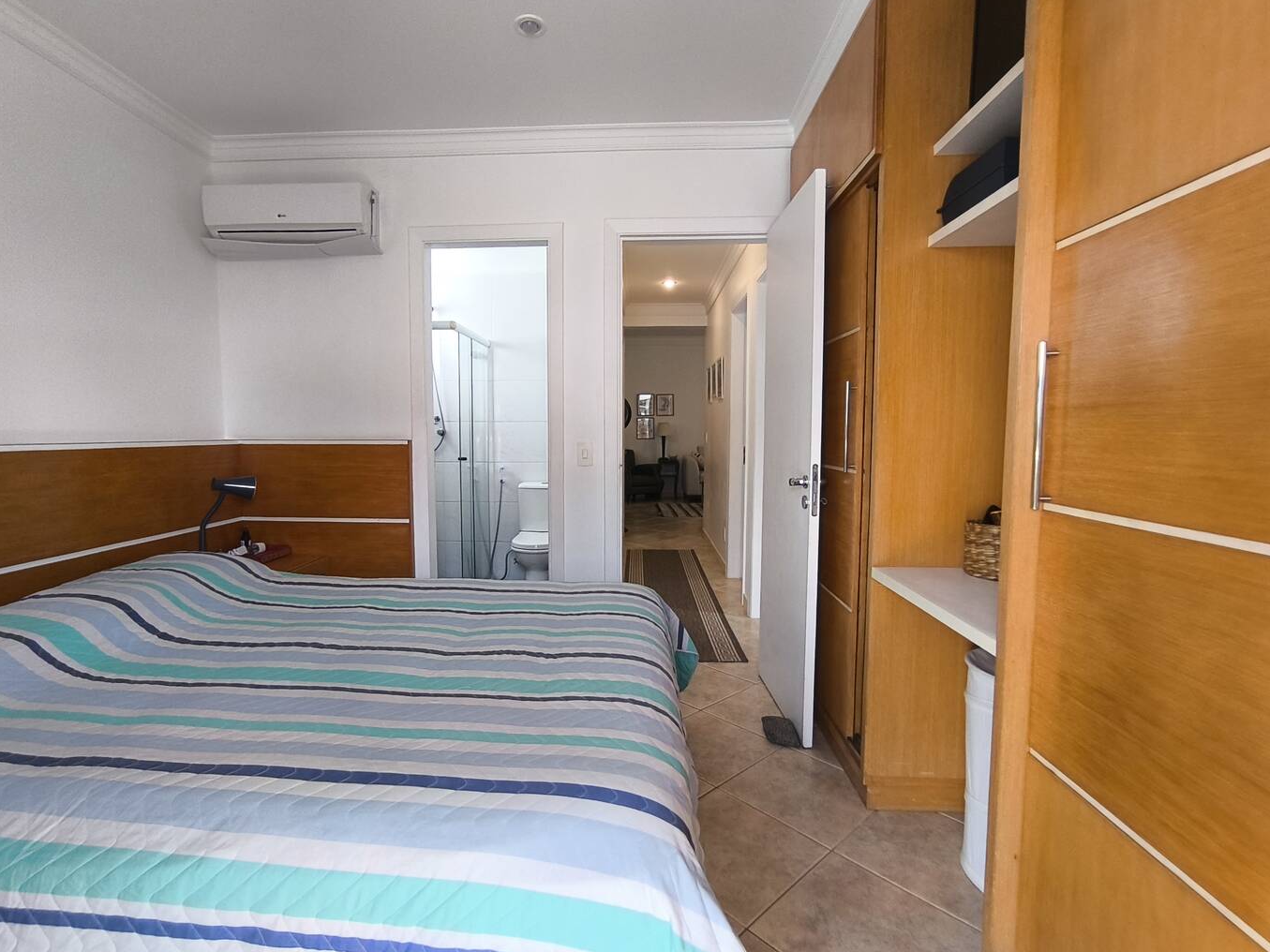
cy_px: 469
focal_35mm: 17
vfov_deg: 74.7
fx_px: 624
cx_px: 611
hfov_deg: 91.0
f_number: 2.2
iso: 125
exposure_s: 1/60
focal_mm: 1.65
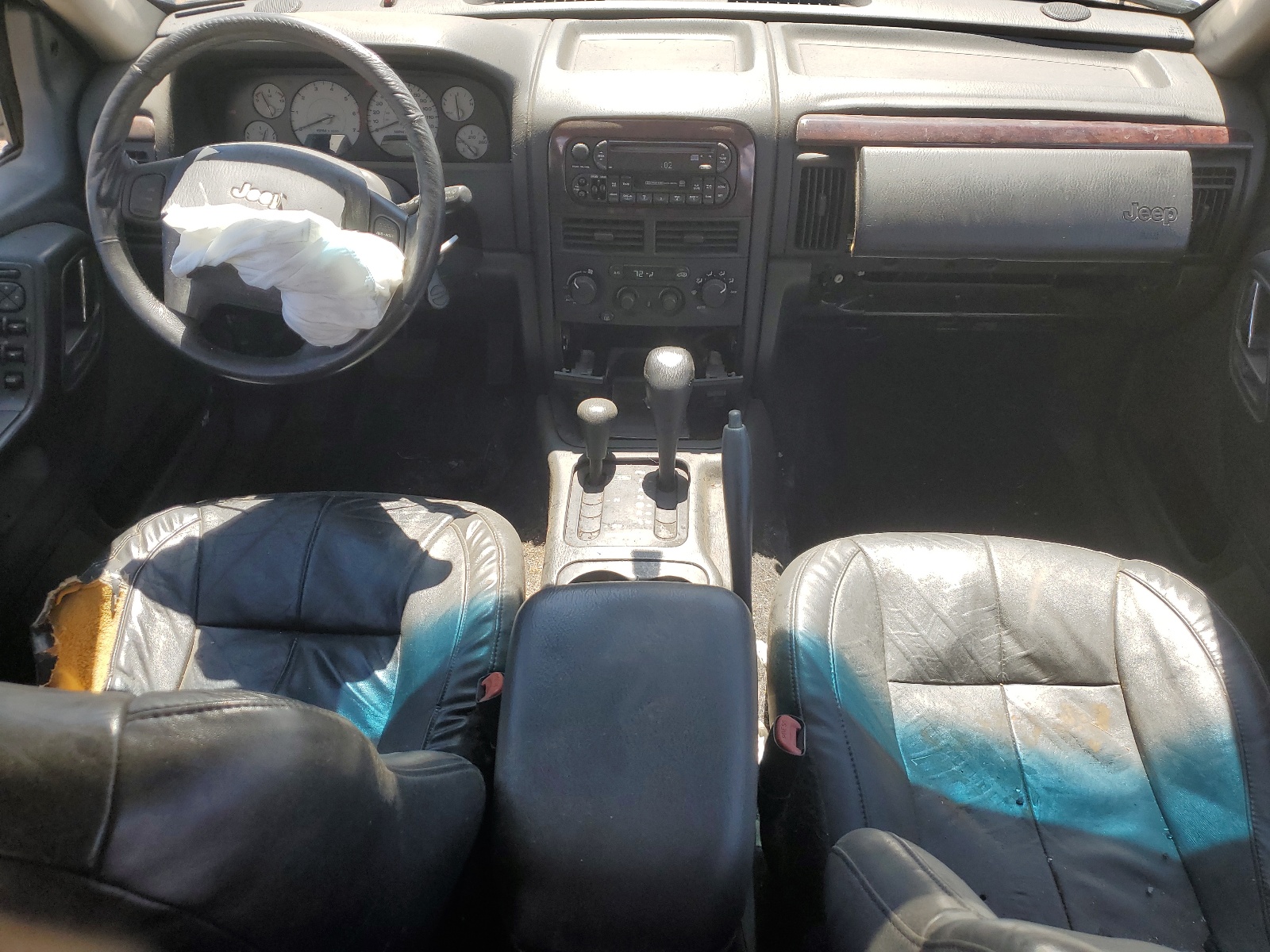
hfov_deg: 67.3
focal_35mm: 26
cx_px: 635
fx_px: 954
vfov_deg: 53.1
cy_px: 476
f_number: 1.5
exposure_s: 1/625
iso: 50
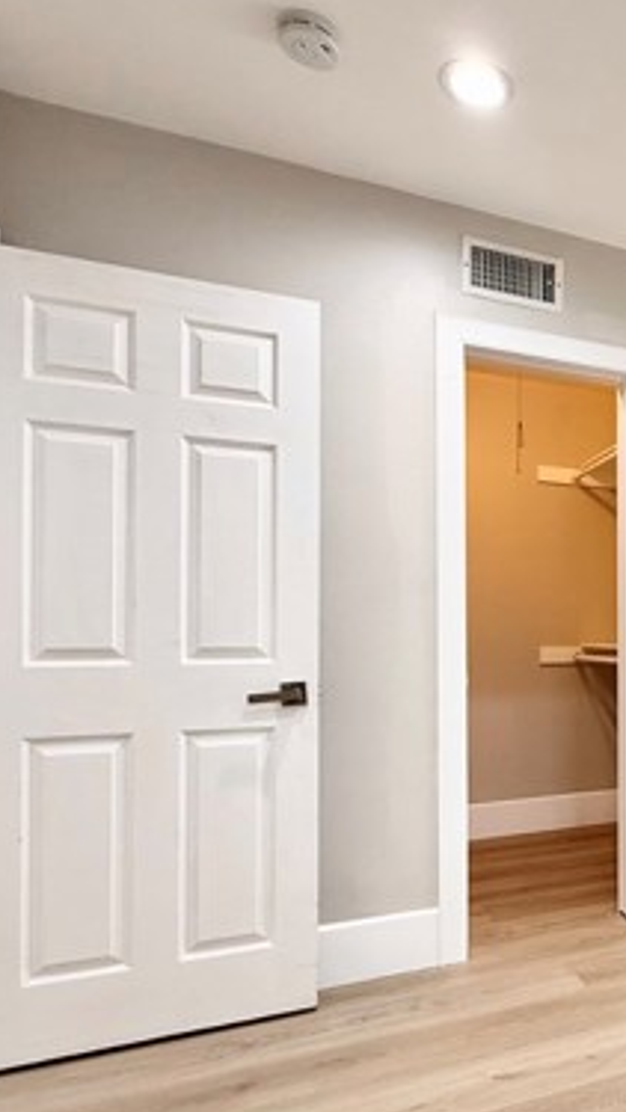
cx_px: 694
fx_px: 767
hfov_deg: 37.1
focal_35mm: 26
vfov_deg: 71.6
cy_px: 632
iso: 200
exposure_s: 1/120
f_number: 2.2
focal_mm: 2.22
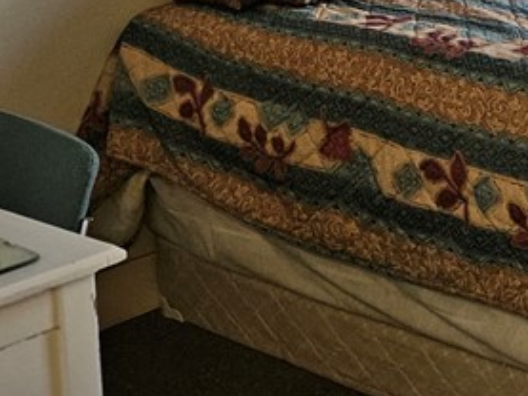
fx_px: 1297
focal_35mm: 85
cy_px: -114
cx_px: 820
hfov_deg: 19.6
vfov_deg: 16.5
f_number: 1.8
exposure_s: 1/120
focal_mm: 5.4
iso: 400
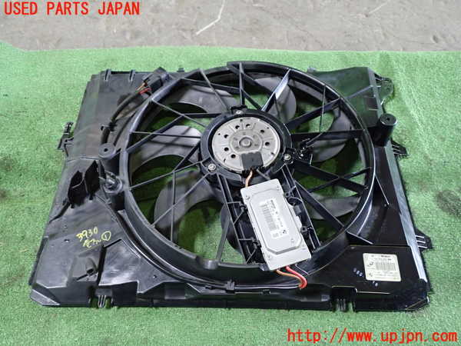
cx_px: 230
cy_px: 173
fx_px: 400
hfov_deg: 60.0
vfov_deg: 46.8
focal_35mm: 30
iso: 500
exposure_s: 1/30
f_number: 2.3
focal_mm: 5.4
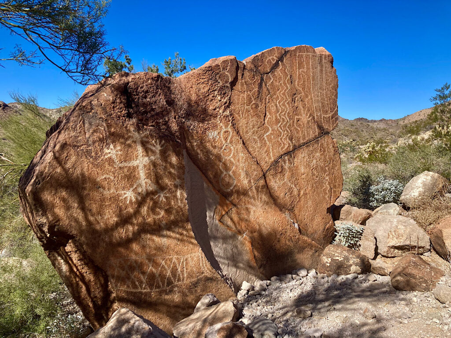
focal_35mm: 28
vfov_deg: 49.7
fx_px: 365
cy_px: 169
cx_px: 226
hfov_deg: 63.4
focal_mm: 3.99
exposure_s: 1/1715
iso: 20
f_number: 1.8
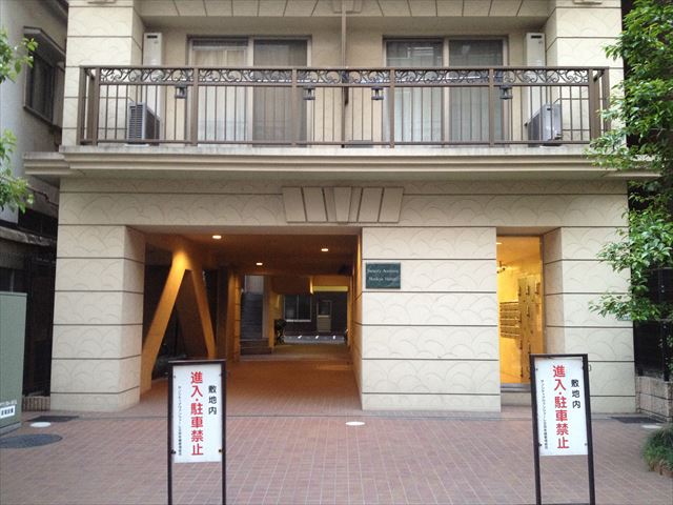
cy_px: 252
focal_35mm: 35
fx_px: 680
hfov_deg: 52.6
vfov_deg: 40.7
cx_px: 336
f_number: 2.4
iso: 200
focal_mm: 4.28
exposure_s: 1/20
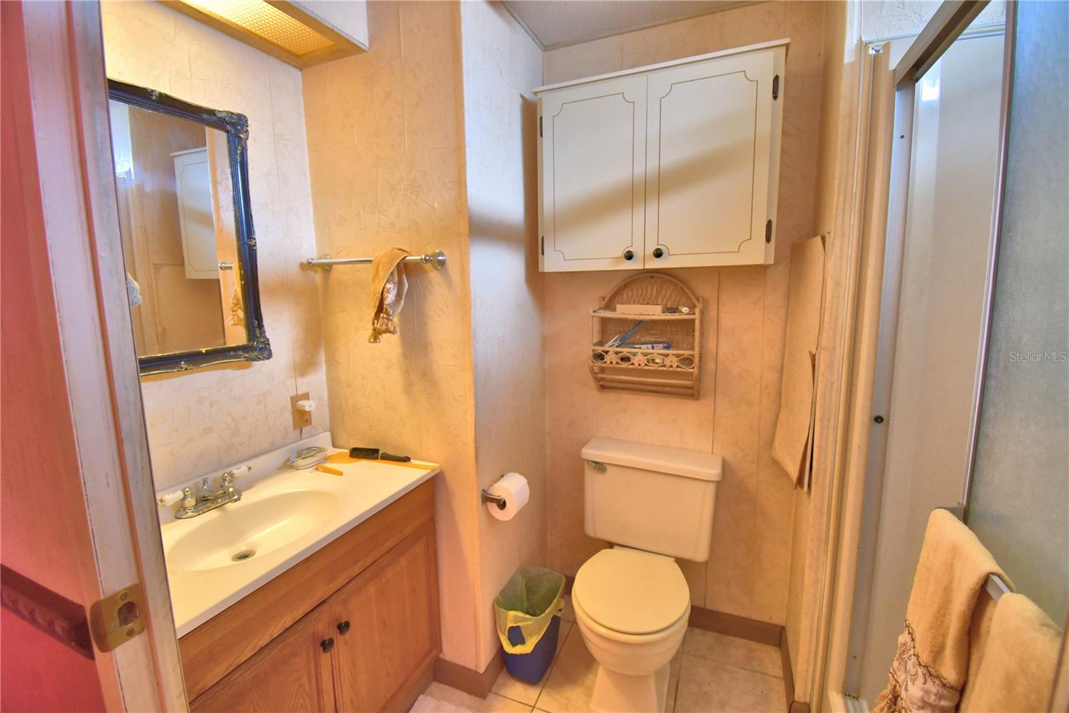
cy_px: 356
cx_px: 534
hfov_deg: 100.4
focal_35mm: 15
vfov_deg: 77.3
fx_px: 445
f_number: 4.5
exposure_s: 1/30
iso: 1000
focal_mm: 10
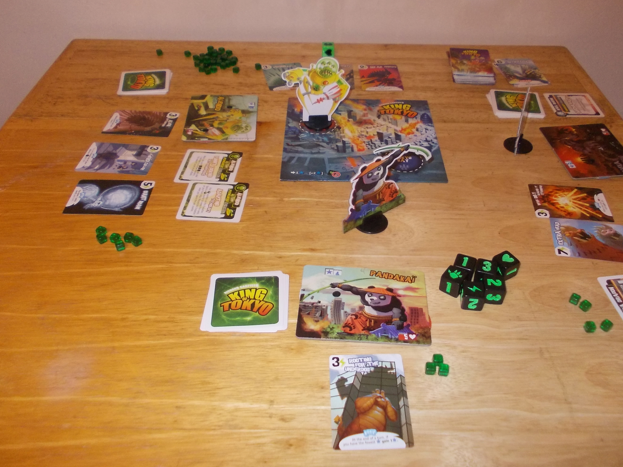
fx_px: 594
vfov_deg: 42.8
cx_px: 345
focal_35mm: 33
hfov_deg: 55.2
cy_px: 196
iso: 200
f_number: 2.7
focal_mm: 4
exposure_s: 1/25
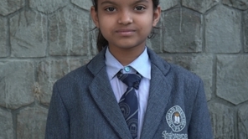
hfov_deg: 26.2
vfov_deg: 14.9
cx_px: 124
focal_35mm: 81
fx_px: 532
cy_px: 76
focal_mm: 51
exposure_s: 1/125
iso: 400
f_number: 8
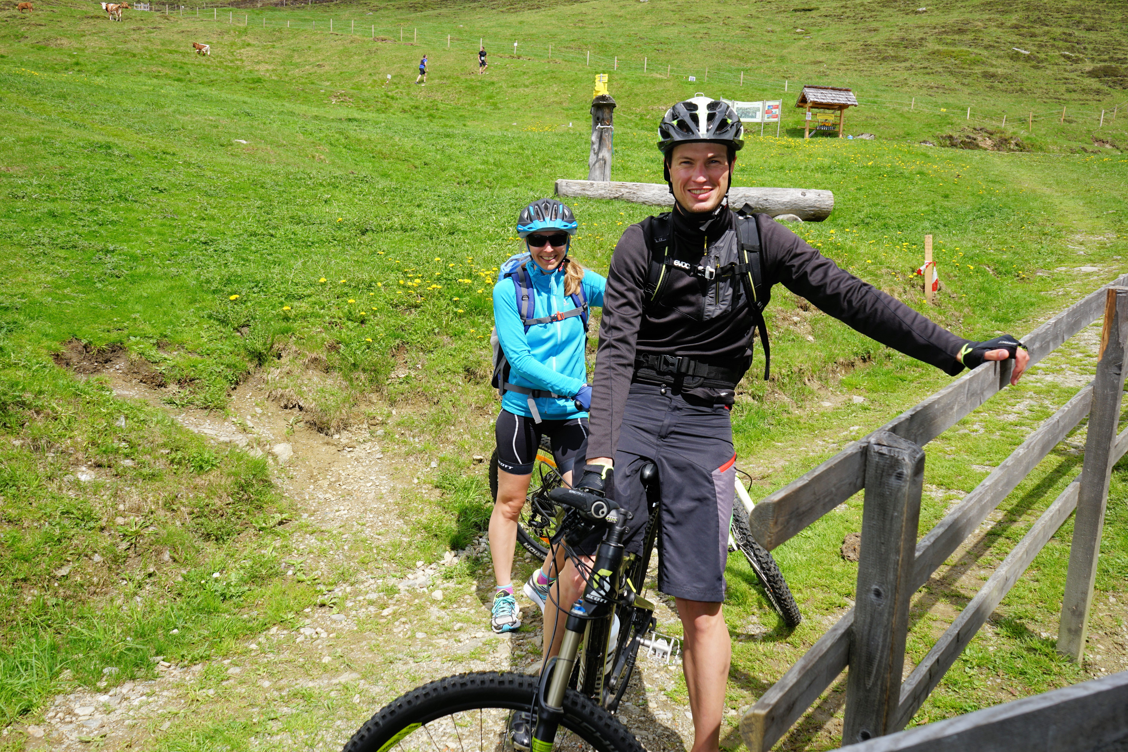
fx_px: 909
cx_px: 564
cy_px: 376
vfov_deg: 45.0
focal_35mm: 29
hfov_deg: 63.7
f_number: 11
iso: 100
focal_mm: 29
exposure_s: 1/125
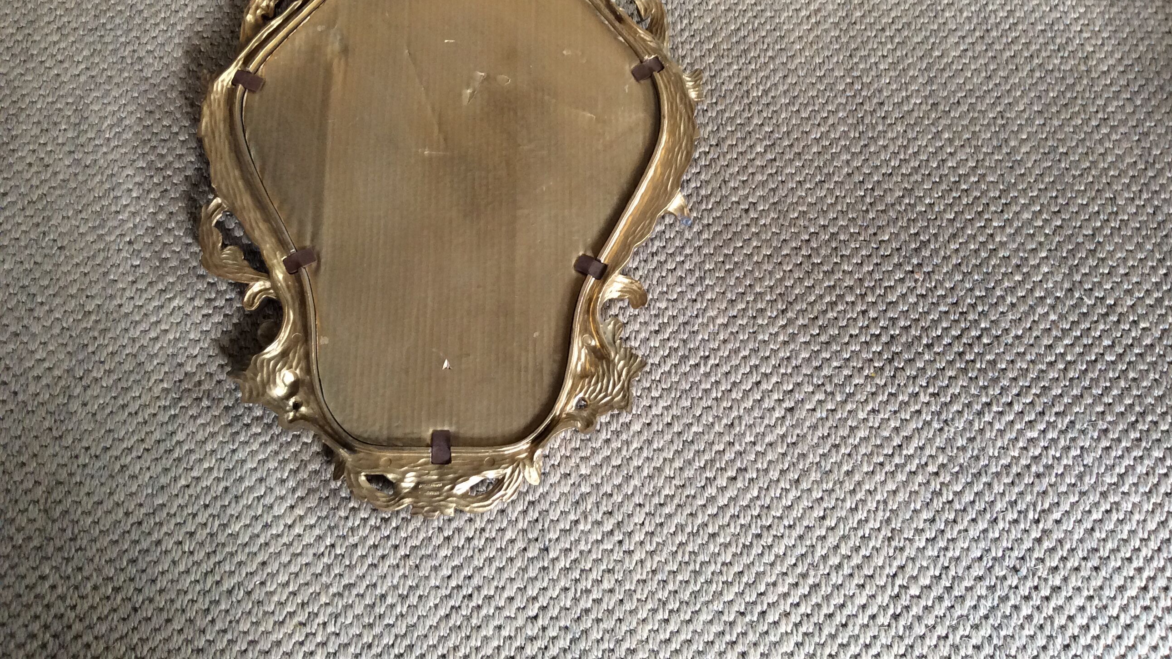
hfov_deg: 56.6
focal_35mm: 35
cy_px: 249
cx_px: 588
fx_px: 1088
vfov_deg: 33.6
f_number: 2.4
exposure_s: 1/25
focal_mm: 3.3
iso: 80
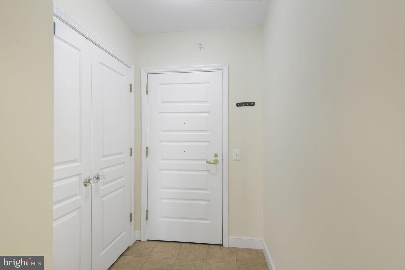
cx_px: 202
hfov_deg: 96.7
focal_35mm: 16
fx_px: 180
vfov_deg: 73.7
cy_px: 135
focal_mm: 16
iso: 200
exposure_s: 1/10
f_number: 8
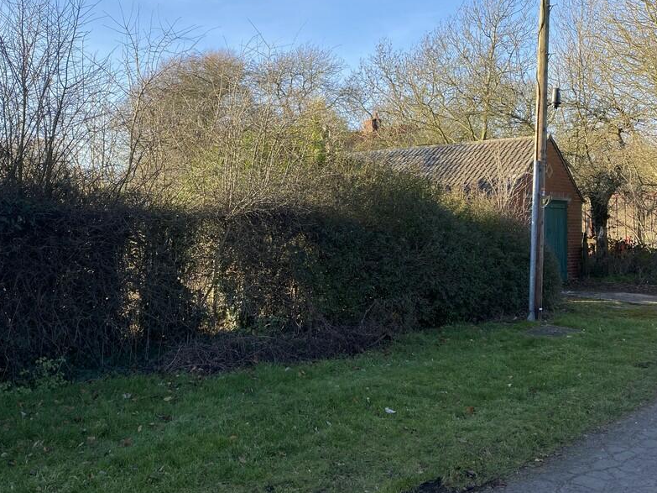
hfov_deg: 53.7
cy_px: 191
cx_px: 272
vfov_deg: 41.5
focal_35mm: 34
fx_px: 645
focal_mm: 4.25
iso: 32
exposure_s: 1/998
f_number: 1.8
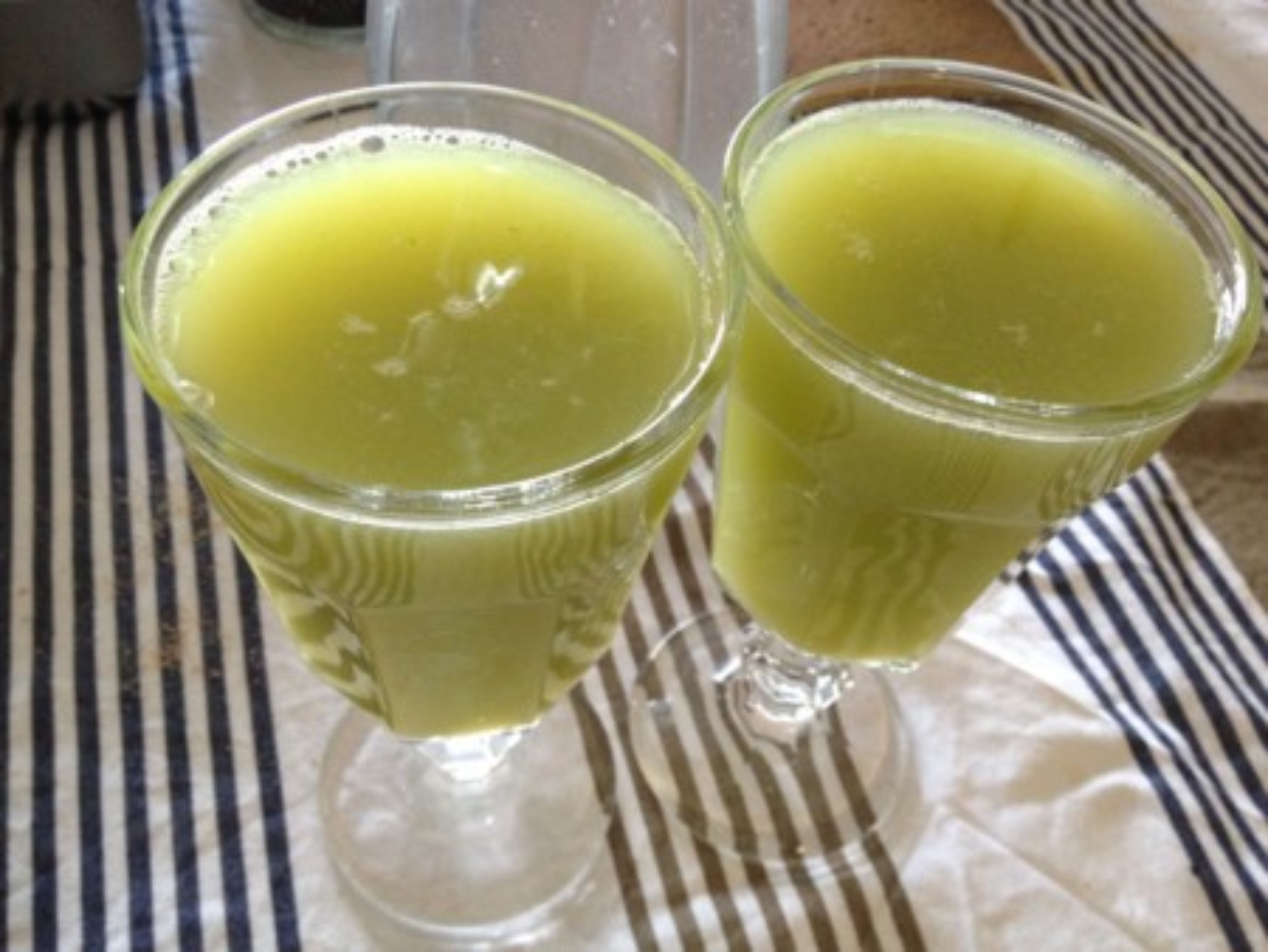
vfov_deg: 40.7
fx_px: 1283
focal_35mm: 35
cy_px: 476
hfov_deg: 52.6
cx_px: 634
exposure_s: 1/20
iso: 200
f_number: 2.4
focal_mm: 4.28
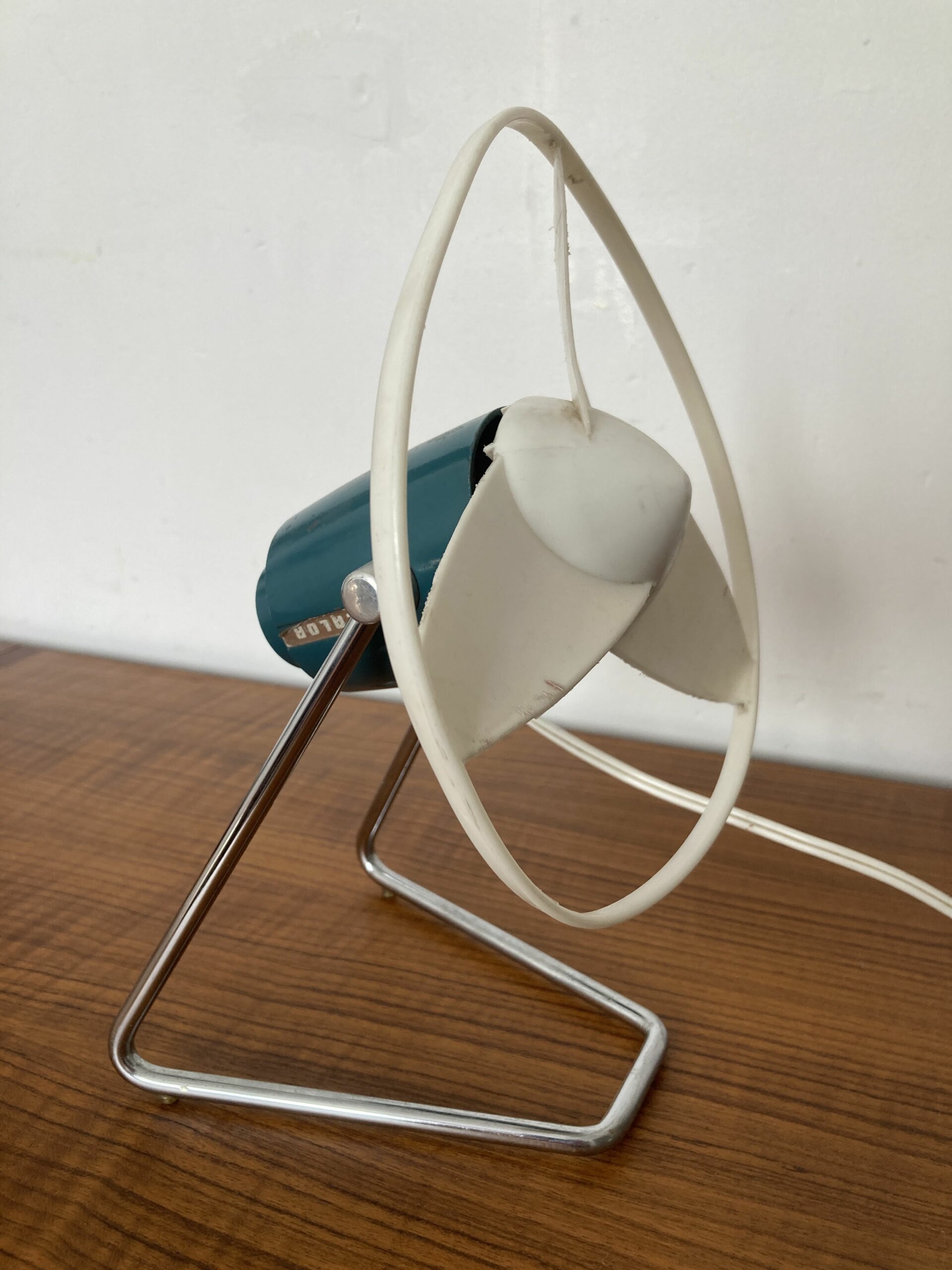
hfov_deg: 49.7
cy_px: 635
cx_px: 476
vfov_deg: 63.4
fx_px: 1027
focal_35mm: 28
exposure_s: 1/121
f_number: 1.8
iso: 50
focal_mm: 3.99
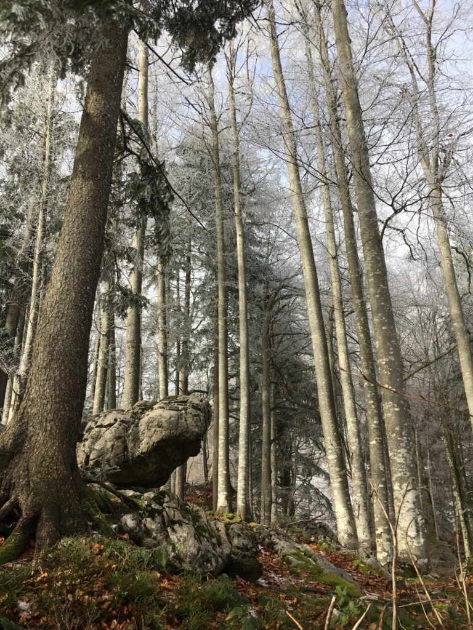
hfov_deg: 48.2
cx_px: 236
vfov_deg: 61.7
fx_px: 528
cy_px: 315
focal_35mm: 29
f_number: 2.2
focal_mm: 4.15
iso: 25
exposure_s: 1/496
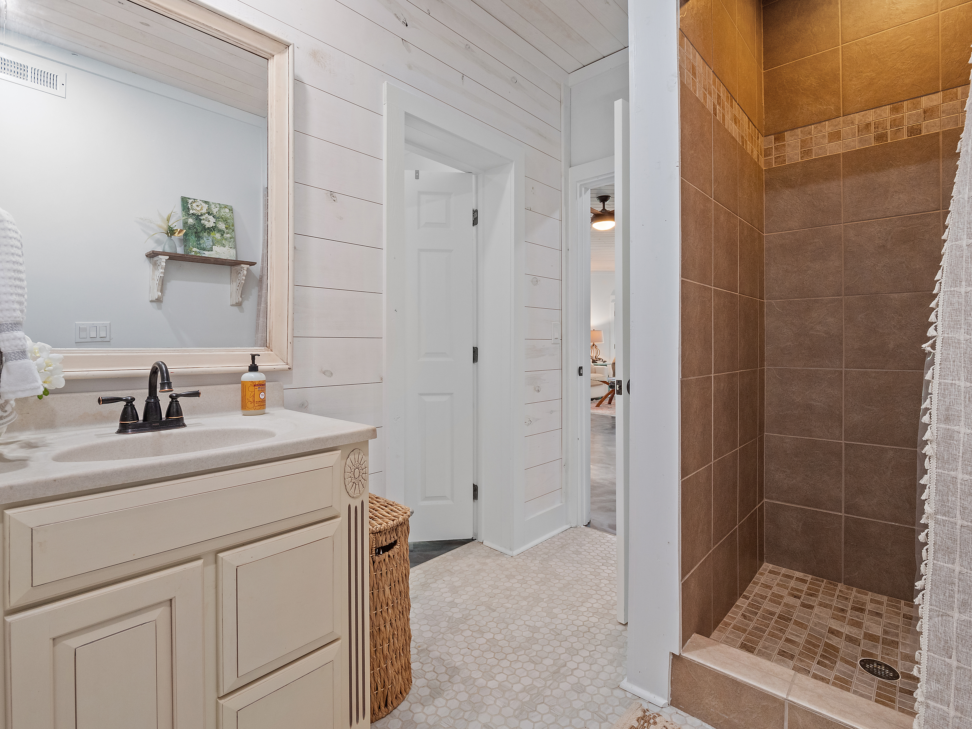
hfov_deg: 94.5
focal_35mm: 16
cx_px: 486
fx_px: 449
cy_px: 364
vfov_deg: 78.1
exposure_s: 1/6
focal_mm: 8
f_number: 5.6
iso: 400
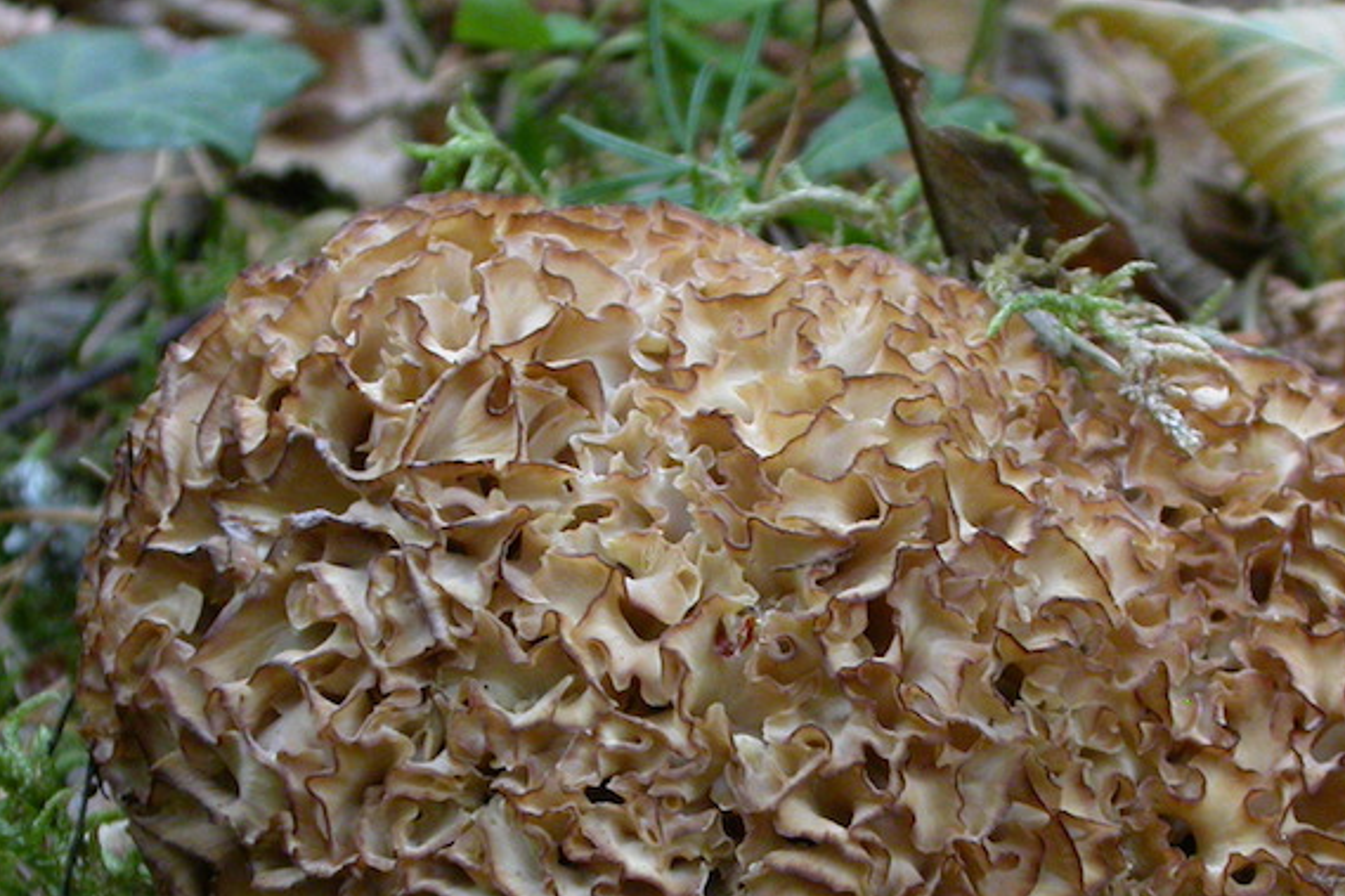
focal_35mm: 125
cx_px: 780
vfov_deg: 10.9
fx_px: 4669
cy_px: 715
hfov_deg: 16.4
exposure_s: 1/32.4
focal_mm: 15.8
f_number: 3.4
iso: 200
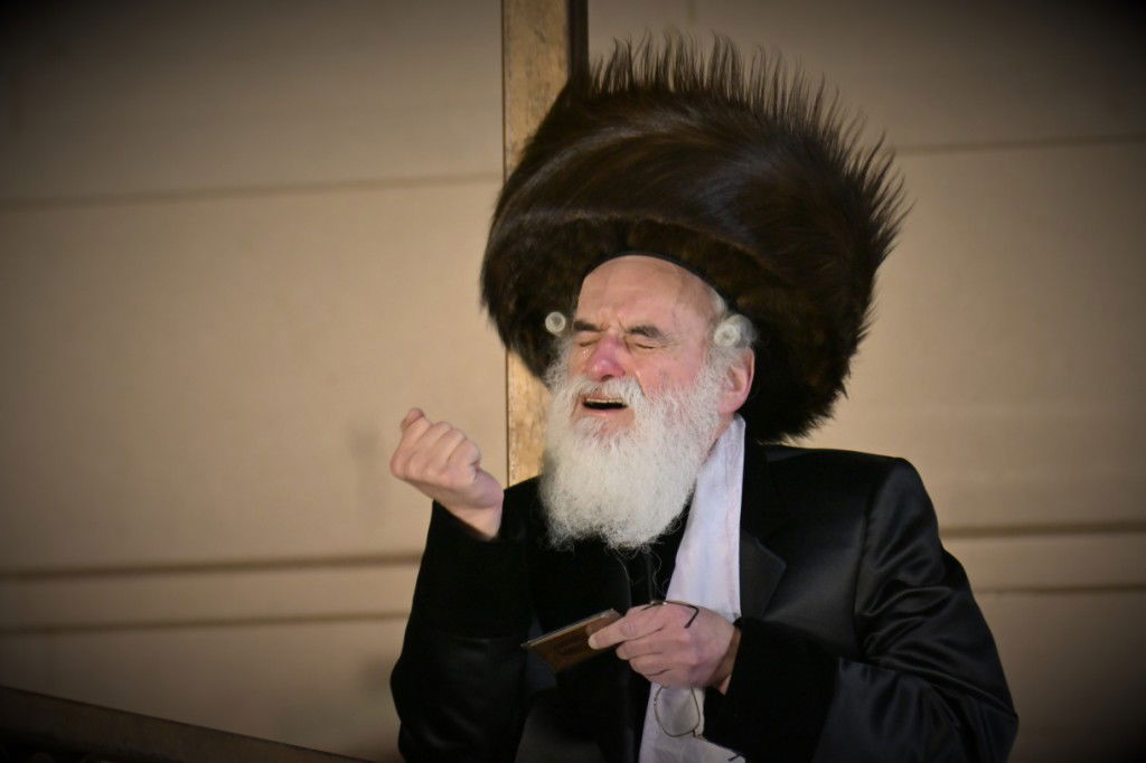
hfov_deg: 11.4
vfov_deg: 7.6
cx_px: 573
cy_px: 382
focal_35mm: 180
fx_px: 5728
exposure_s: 1/125
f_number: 4
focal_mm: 120
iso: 320
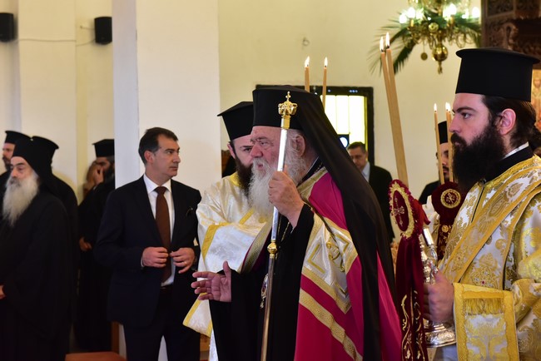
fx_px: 1052
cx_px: 270
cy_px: 180
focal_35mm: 70
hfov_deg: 28.8
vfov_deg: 19.5
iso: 4000
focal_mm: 70
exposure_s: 1/160
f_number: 6.3
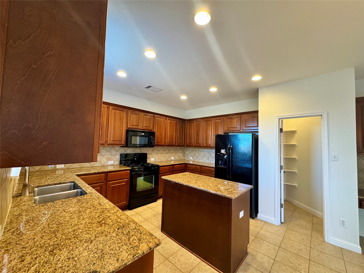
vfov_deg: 85.7
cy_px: 136
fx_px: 147
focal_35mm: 14
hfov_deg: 102.1
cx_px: 182
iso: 250
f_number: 2.2
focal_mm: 2.22
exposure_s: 1/60
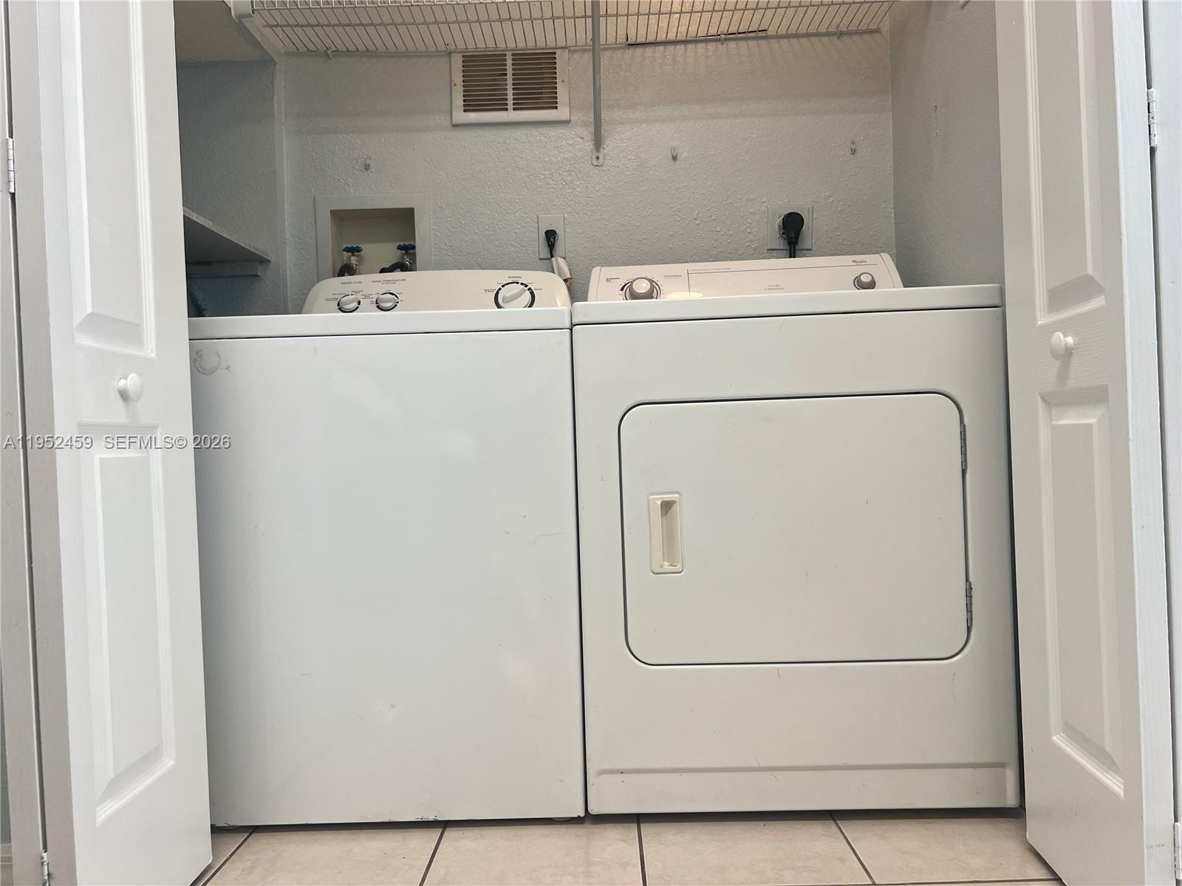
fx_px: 888
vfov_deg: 53.1
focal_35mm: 26
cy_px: 443
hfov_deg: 67.3
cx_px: 591
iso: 100
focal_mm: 5.7
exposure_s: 1/120
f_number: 1.5
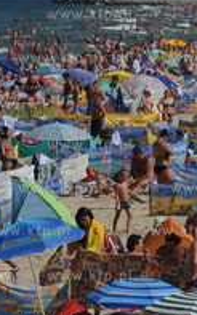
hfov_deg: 3.2
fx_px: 3559
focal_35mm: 414
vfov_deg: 5.1
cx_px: 146
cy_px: 166
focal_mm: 200
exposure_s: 1/200
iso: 200
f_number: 11
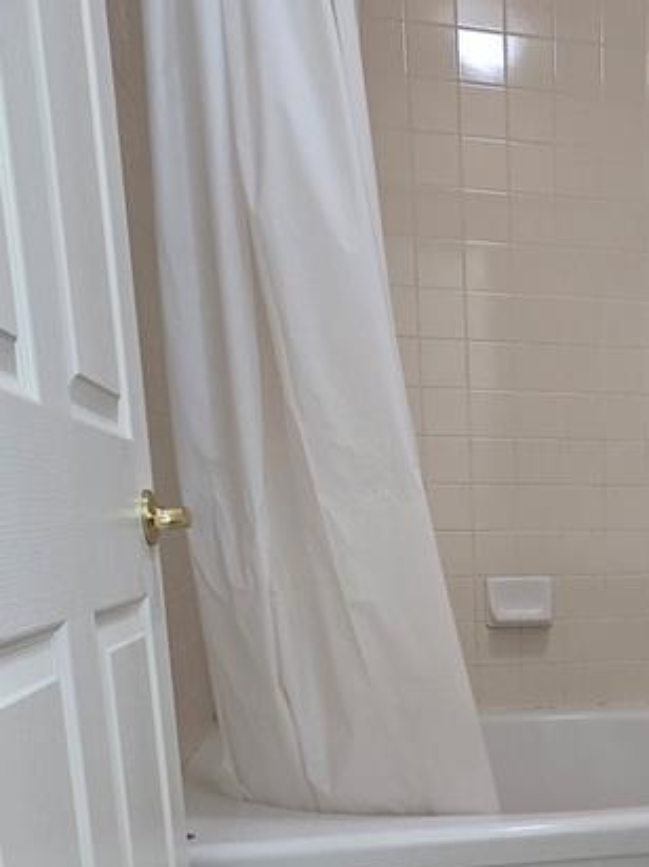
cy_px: 726
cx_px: 645
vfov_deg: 45.8
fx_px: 950
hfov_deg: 34.4
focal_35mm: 38
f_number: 2.2
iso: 125
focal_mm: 2.2
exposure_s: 1/60
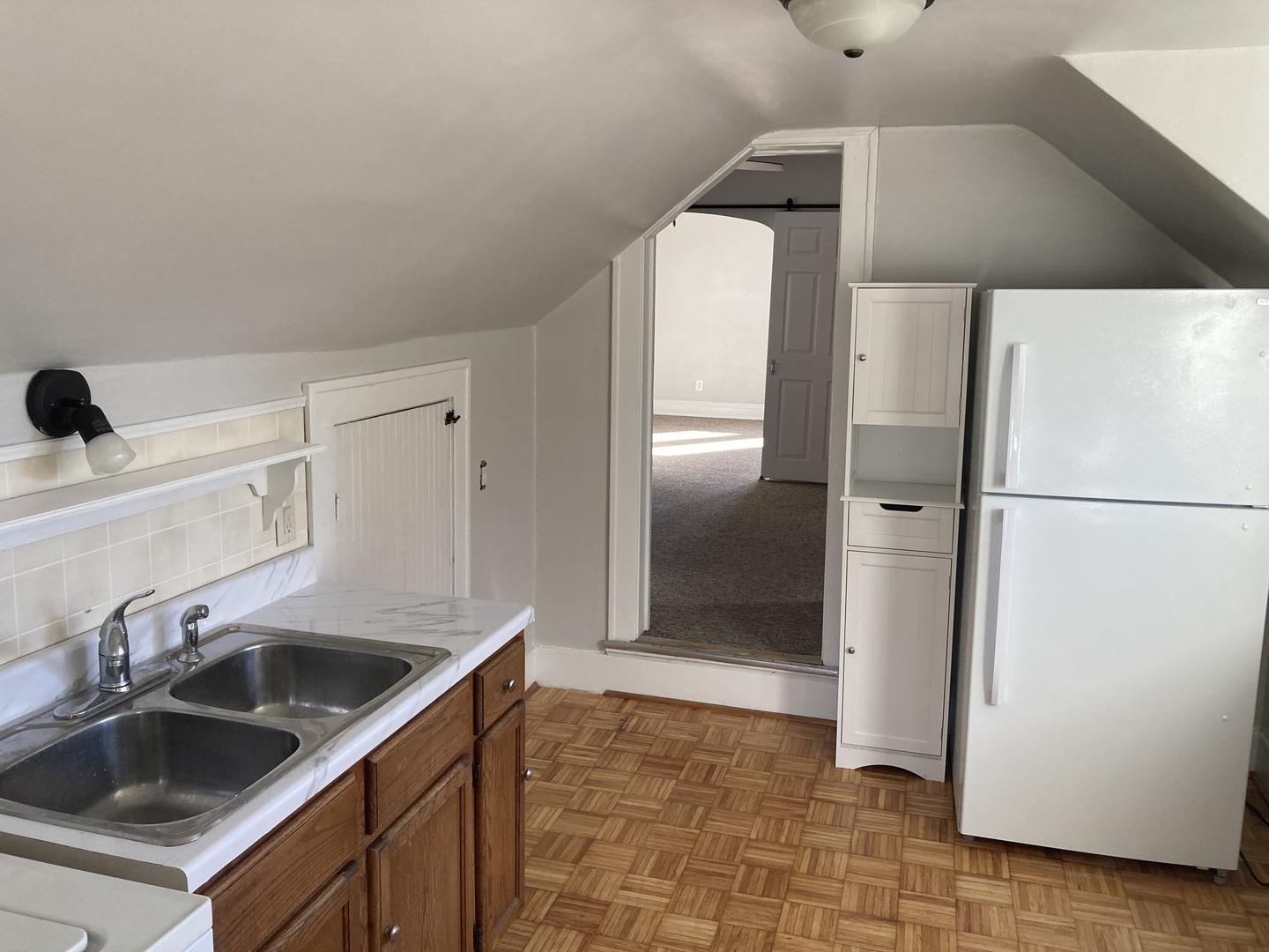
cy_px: 476
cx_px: 634
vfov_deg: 49.7
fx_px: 1026
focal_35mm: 28
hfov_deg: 63.4
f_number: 1.8
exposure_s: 1/121
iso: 80
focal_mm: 3.99
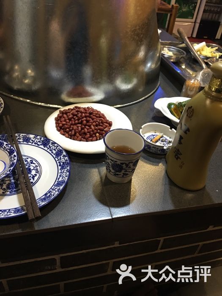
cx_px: 111
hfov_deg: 48.2
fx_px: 248
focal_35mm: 29
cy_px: 148
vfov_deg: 61.7
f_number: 2.2
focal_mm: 4.15
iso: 80
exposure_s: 1/10
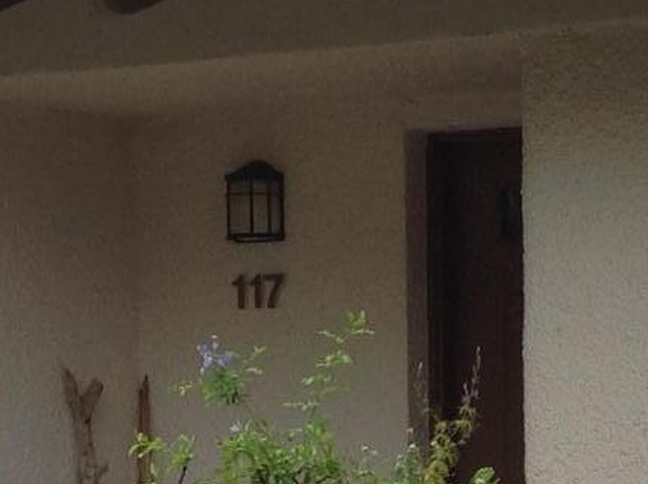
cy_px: 470
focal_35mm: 164
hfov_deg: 12.0
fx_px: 3066
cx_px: 460
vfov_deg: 9.0
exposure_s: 1/540
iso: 50
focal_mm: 4.28
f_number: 2.4
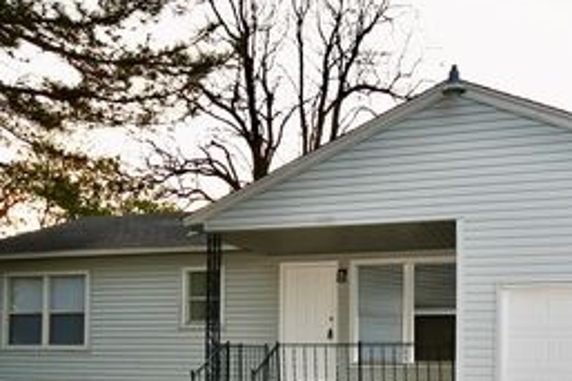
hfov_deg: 51.1
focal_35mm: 37
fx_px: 587
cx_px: 376
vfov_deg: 34.1
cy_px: 338
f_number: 5
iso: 200
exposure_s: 1/100
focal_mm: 13
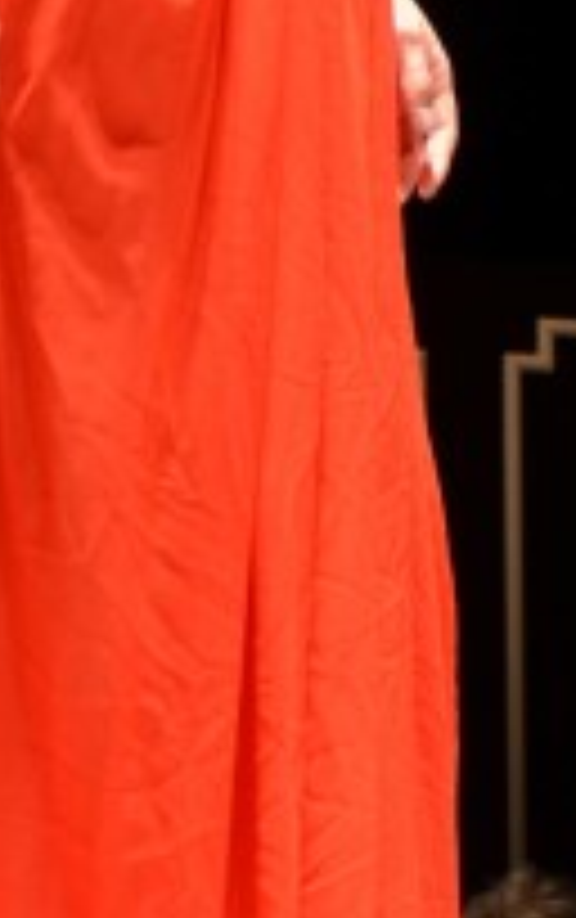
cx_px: 153
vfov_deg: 7.8
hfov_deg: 4.9
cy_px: 243
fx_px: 6701
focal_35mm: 268
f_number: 4.5
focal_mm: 35
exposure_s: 1/80
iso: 400
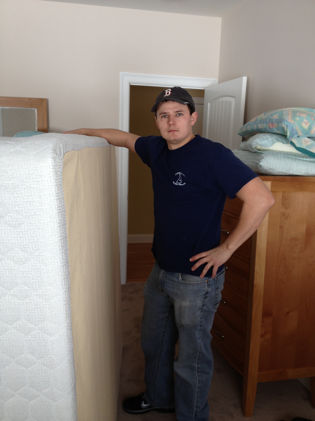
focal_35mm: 35
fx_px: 425
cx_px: 158
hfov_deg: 40.7
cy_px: 210
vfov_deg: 52.6
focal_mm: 4.28
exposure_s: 1/38
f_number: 2.4
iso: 50
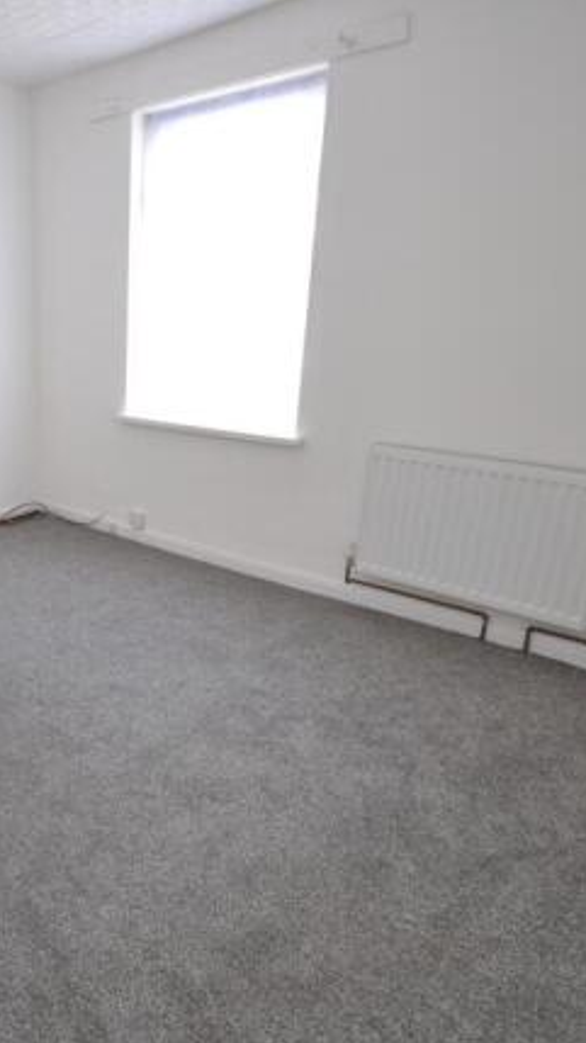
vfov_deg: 76.3
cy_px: 529
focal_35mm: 24
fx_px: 664
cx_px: 89
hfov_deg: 44.5
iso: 560
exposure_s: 1/60
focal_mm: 10
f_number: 4
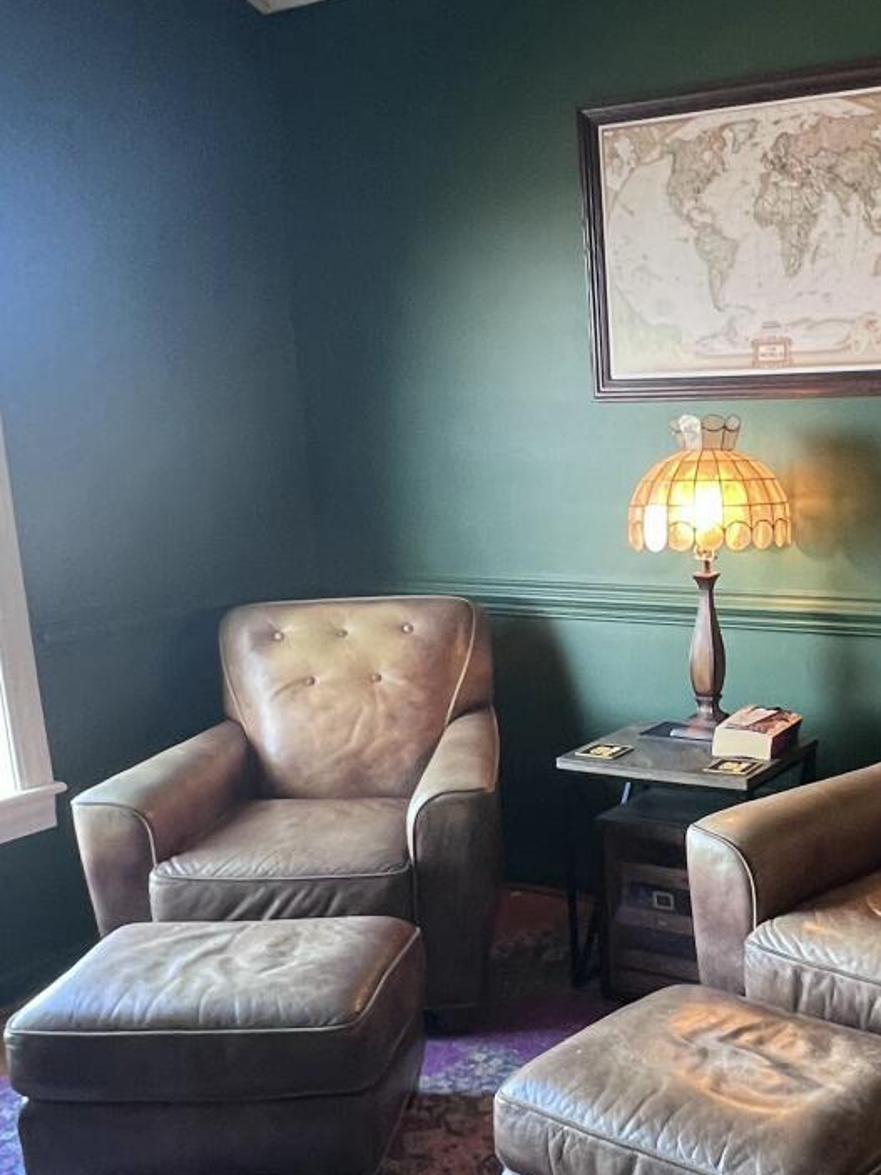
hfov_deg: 37.4
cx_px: 692
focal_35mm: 37
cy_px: 742
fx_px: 1256
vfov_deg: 49.6
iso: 250
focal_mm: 1.57
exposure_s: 1/44
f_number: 1.8
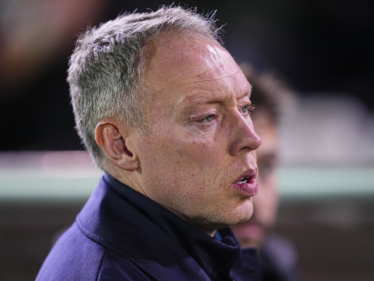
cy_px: 141
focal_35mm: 437
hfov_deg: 4.5
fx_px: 4721
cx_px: 210
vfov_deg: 3.4
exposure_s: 1/1000
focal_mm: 400
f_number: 2.8
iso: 2500
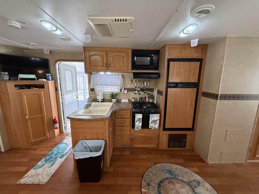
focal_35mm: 14
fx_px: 105
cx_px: 130
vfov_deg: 85.7
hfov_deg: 102.1
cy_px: 97
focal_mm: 2.22
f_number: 2.2
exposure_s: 1/120
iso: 640
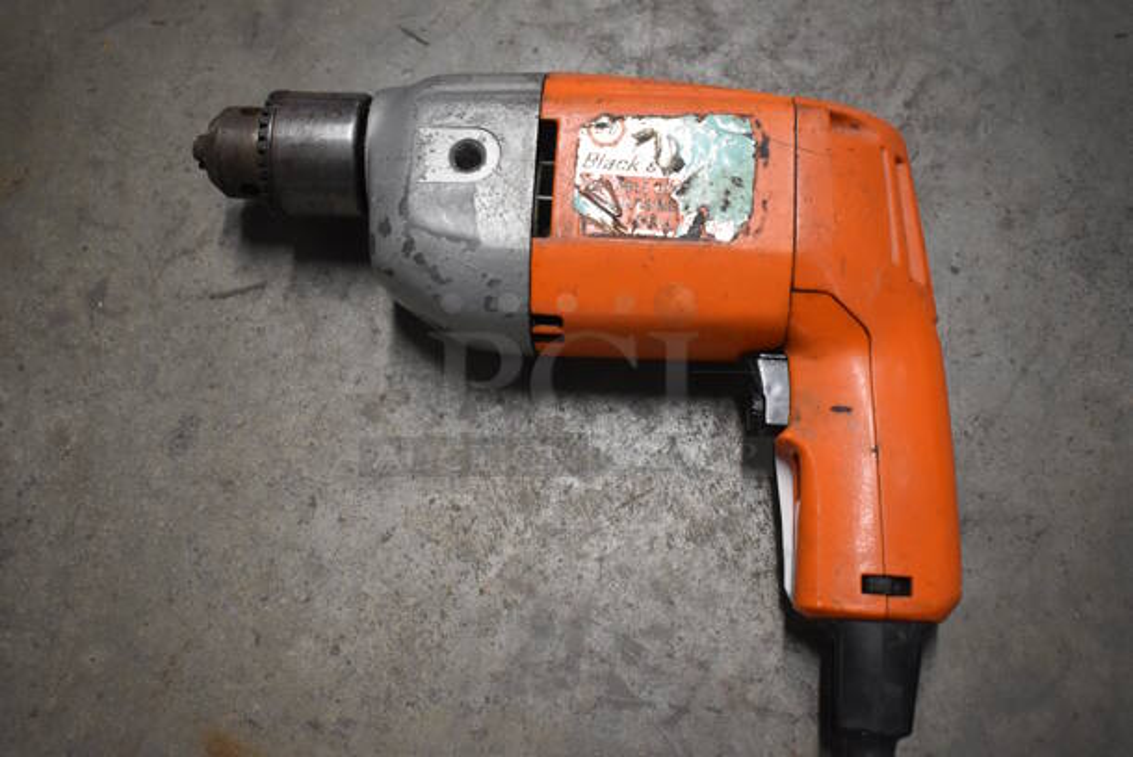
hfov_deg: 51.2
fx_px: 1181
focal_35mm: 38
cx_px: 566
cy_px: 378
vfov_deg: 35.6
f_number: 4
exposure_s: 1/125
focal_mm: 25
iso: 3200
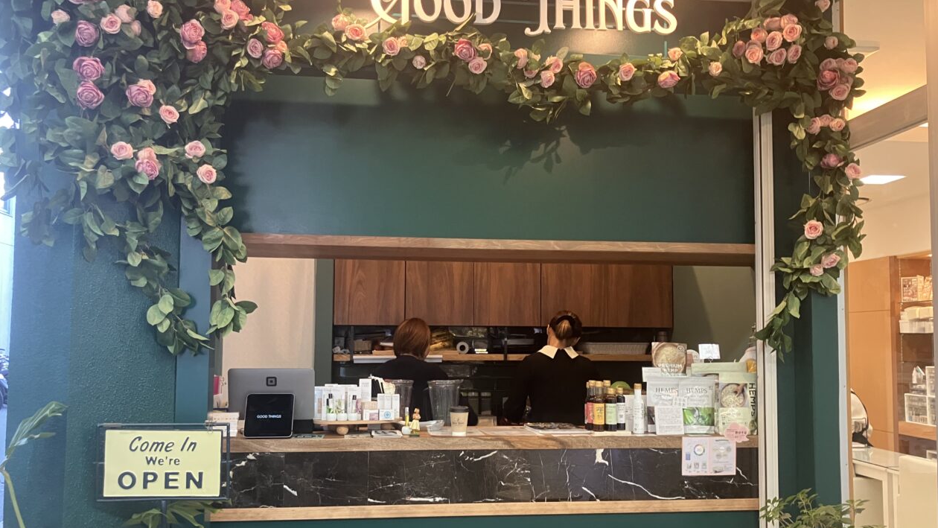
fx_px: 771
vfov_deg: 37.7
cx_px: 463
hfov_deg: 62.6
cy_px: 309
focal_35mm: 31
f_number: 1.8
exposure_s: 1/60
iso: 250
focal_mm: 3.99
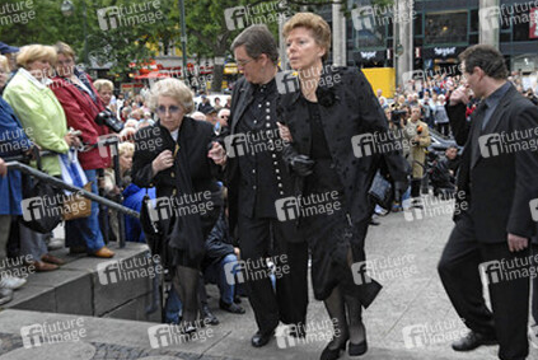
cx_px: 272
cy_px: 174
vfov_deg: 25.1
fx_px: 808
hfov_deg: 36.8
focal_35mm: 54
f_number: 9
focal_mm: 34
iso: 400
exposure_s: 1/125
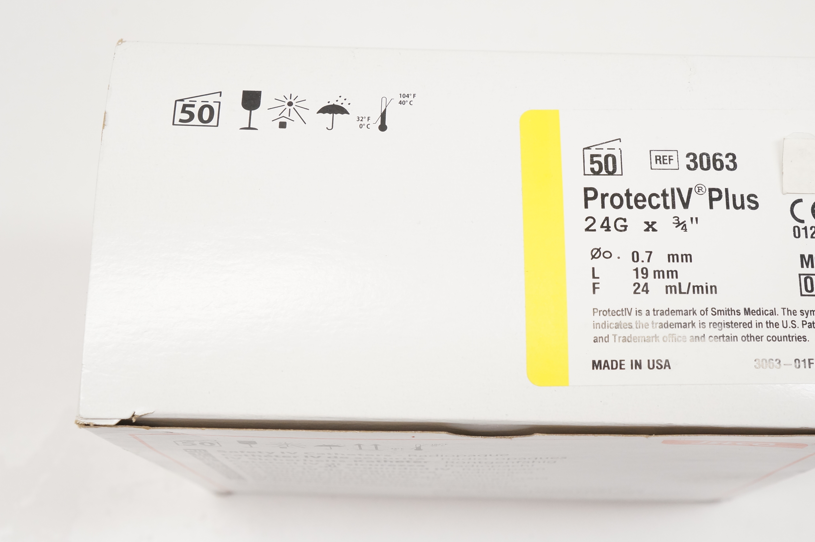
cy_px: 271
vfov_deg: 25.0
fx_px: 1221
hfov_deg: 36.8
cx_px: 483
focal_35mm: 54
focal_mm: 30
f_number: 7.1
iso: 800
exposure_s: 1/100
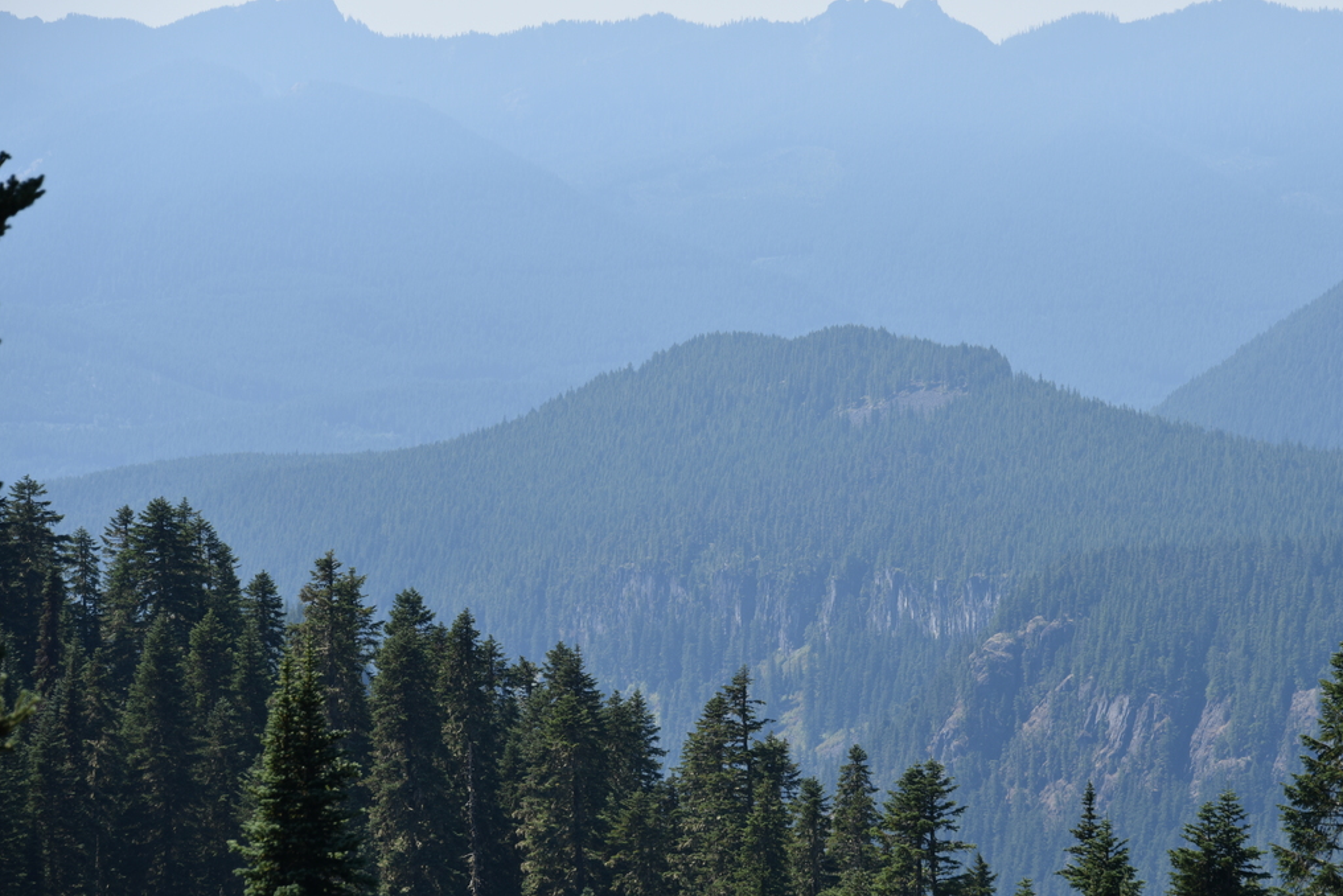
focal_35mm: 189
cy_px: 469
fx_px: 7052
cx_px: 802
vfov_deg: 7.3
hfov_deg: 10.9
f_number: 7.1
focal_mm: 150
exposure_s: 1/320
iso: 100
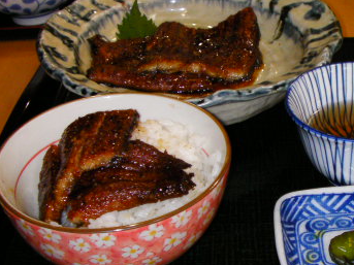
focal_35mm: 71
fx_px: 726
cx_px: 295
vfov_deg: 20.7
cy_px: 146
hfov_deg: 26.8
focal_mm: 6.3
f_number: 3.5
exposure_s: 1/30
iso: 200
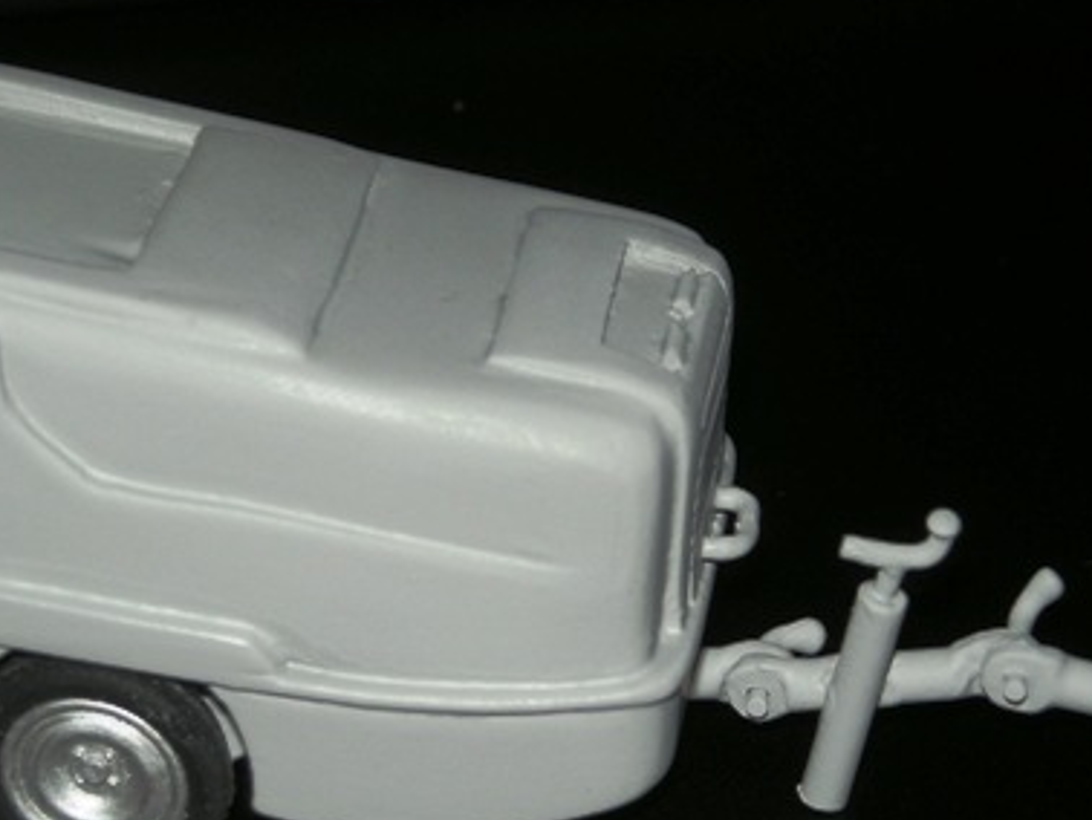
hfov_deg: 12.4
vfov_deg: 9.3
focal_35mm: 159
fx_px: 5019
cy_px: 465
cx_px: 485
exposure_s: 1/60
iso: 64
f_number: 8.8
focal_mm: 15.3
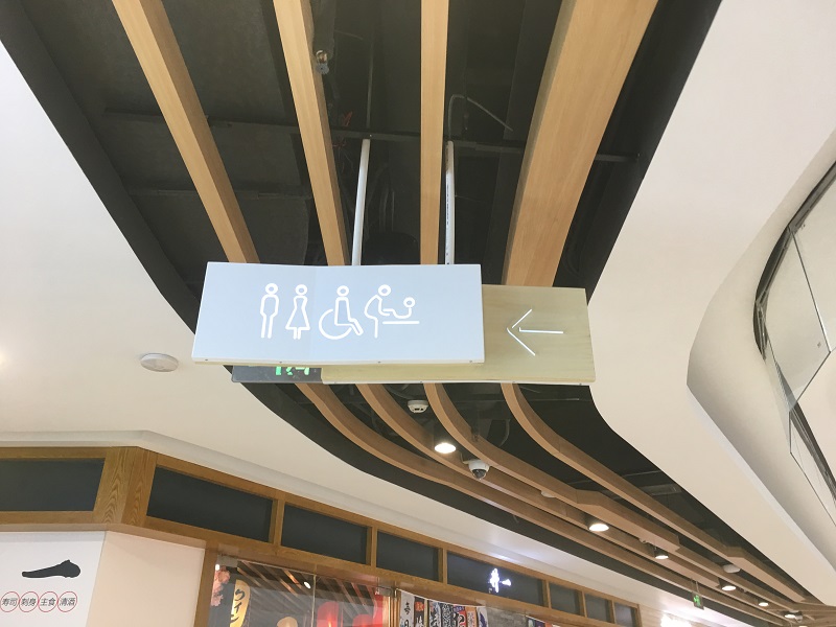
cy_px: 314
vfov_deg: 48.2
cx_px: 418
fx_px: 700
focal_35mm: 29
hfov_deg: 61.7
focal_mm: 4.15
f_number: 2.2
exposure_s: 1/33
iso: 40
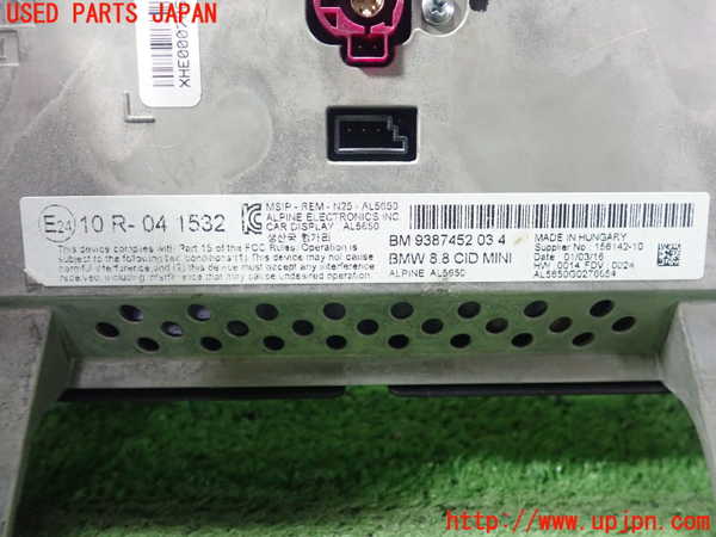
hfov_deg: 60.0
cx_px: 358
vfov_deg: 46.8
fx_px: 621
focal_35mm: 30
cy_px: 268
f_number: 2.3
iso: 800
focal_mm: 5.5
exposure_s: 1/100
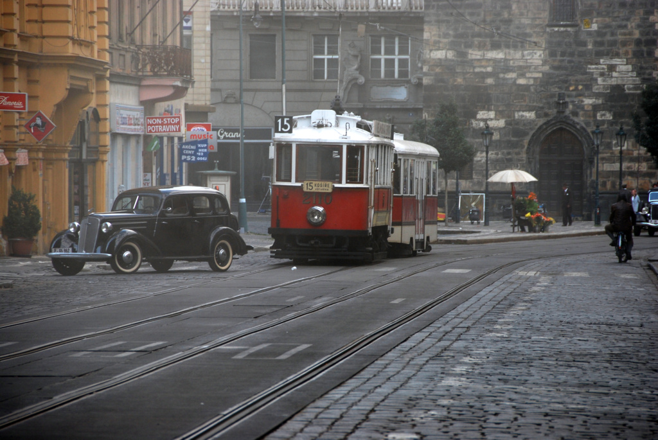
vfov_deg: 5.4
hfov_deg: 8.1
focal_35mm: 255
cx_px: 329
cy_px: 220
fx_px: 4665
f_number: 5.6
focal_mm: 170
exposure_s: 1/125
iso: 200
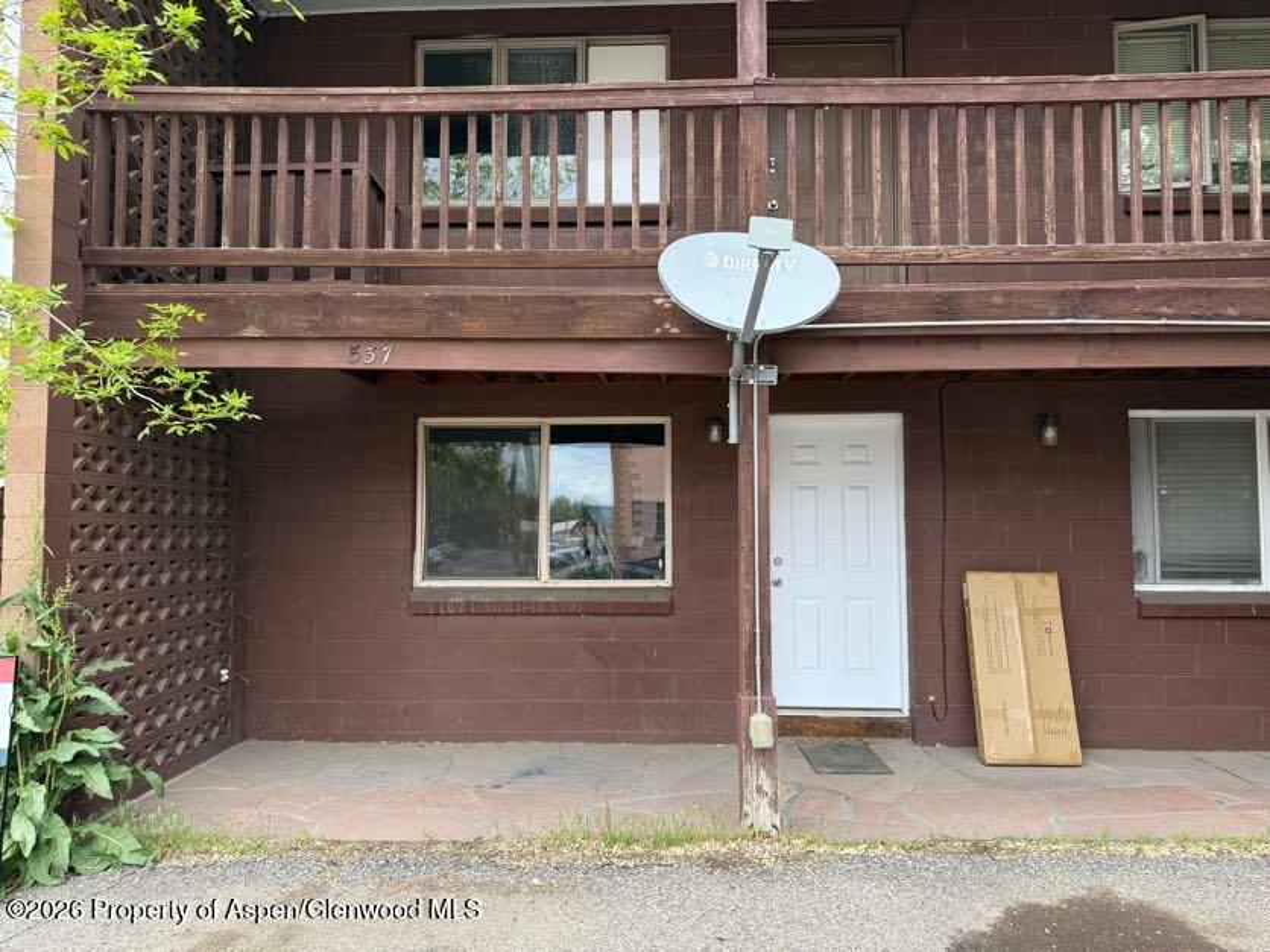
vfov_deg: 56.8
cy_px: 476
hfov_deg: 71.6
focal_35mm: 24
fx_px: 881
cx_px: 635
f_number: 1.78
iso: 80
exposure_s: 1/660
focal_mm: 6.76
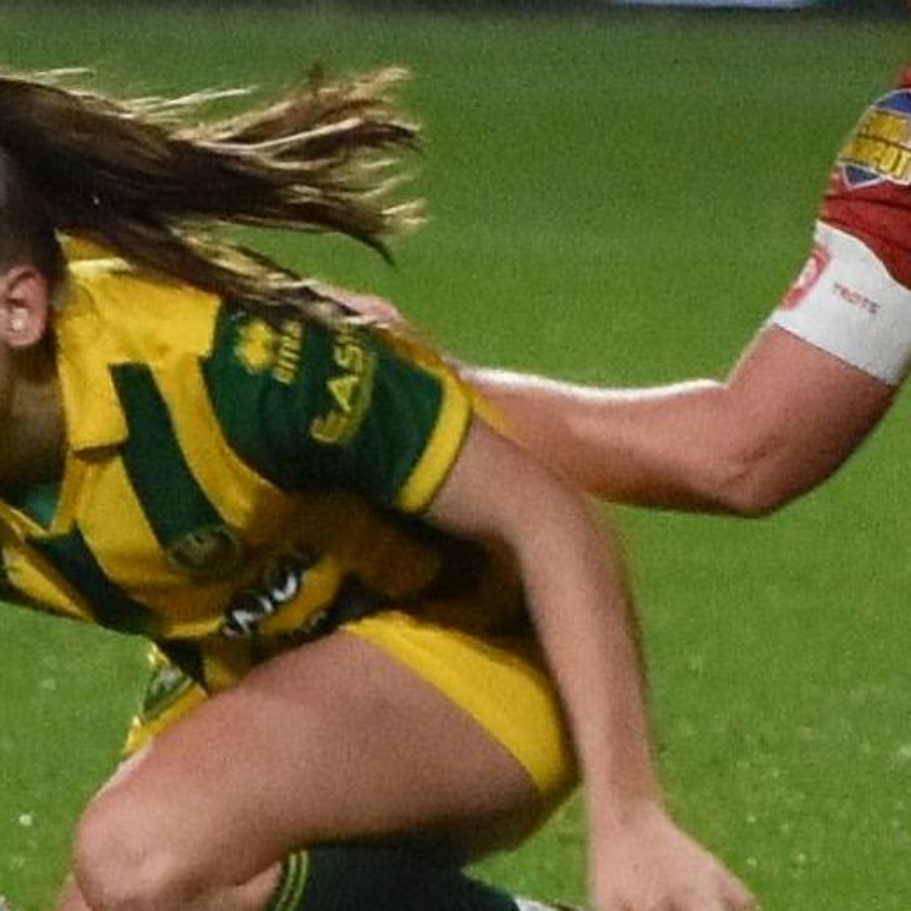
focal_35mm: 829
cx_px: 490
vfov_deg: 2.1
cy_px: 476
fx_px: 24671
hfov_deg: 2.1
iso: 2000
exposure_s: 1/640
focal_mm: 175
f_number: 3.2
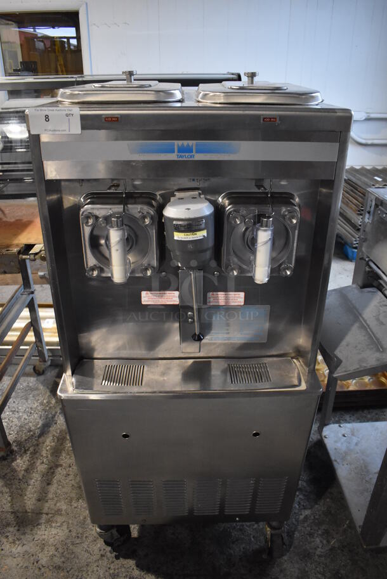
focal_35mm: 27
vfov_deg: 67.3
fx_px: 435
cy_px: 290
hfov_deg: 48.0
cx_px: 194
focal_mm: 18
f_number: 3.5
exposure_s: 1/125
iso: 3200
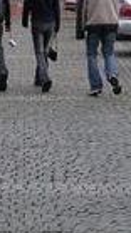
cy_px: -97
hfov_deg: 7.4
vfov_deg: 12.6
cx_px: 14
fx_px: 1015
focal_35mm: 164
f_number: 2.8
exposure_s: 1/443
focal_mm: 5.8
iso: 100
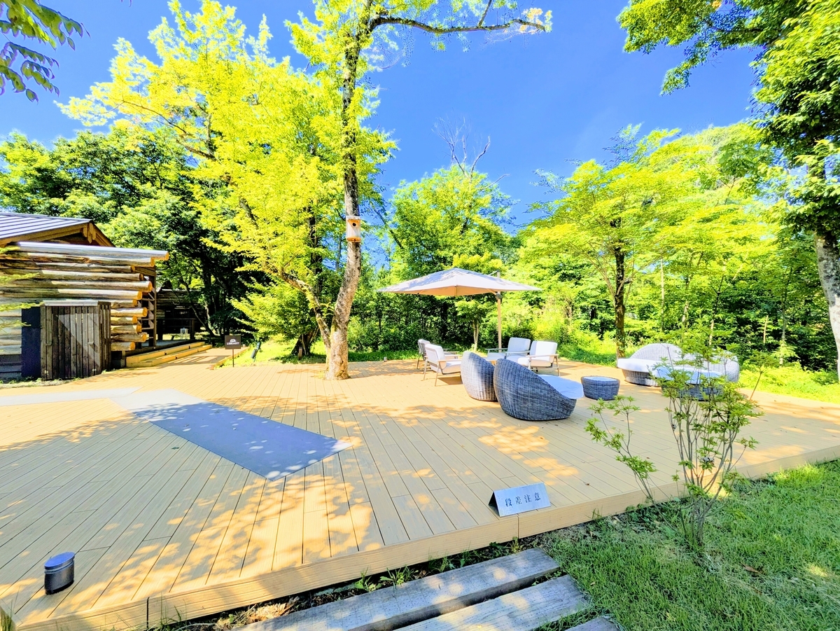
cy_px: 316
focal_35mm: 14
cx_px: 420
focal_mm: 1.83
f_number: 2.2
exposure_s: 1/1319
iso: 49
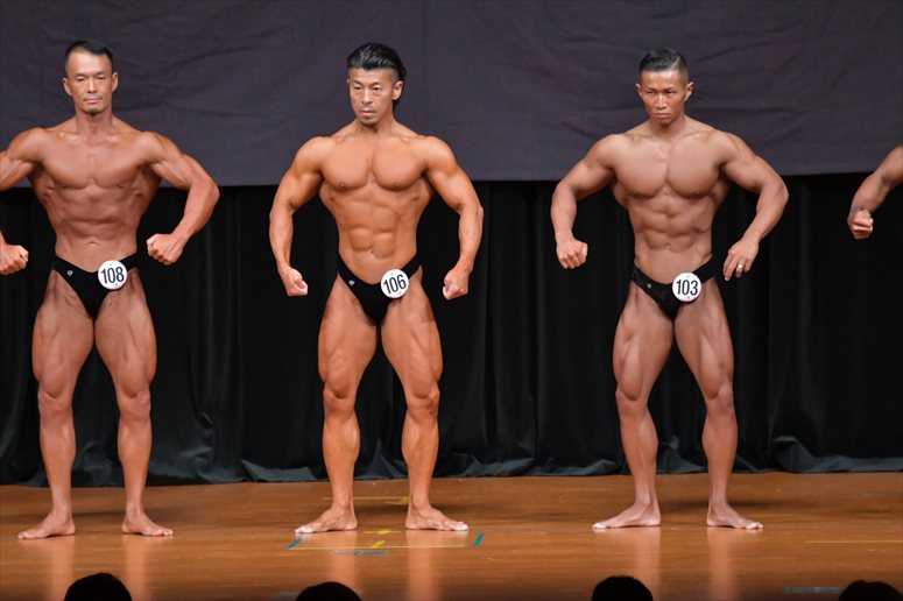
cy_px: 300
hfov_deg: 7.2
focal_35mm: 285
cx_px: 452
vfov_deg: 4.8
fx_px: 7145
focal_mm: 190
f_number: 5.6
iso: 5000
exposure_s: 1/400
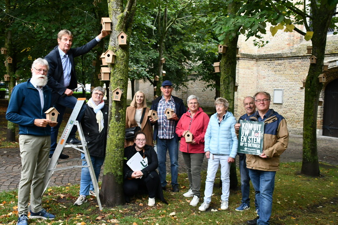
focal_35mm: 36
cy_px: 112
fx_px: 338
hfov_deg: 53.1
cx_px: 169
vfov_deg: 36.9
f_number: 3.8
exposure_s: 1/200
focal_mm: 24
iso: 800
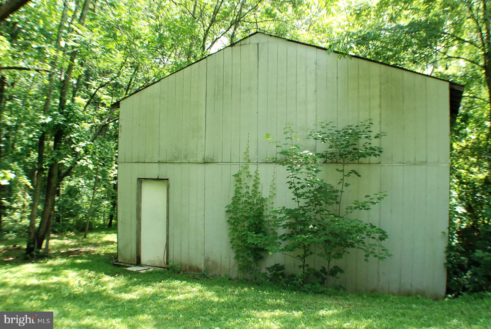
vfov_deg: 34.3
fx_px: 533
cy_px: 164
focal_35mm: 39
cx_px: 246
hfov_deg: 49.5
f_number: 8
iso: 1000
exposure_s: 1/250
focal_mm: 26
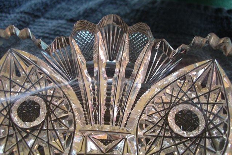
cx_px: 116
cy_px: 84
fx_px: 251
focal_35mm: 39
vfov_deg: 34.2
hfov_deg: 49.6
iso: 200
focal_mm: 7.8
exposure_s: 1/6
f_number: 2.8
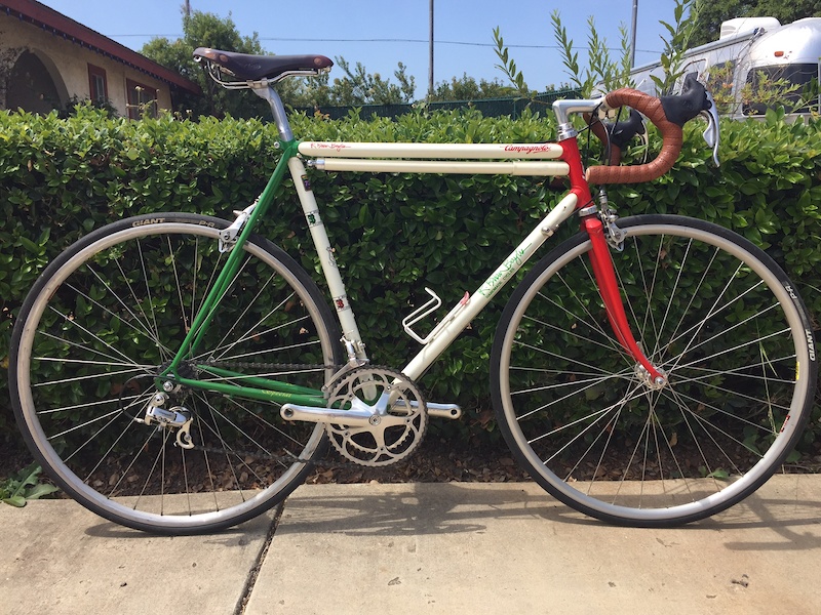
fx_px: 688
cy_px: 308
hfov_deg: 61.7
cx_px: 410
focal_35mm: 29
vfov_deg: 48.2
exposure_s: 1/1319
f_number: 2.2
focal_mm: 4.15
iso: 32
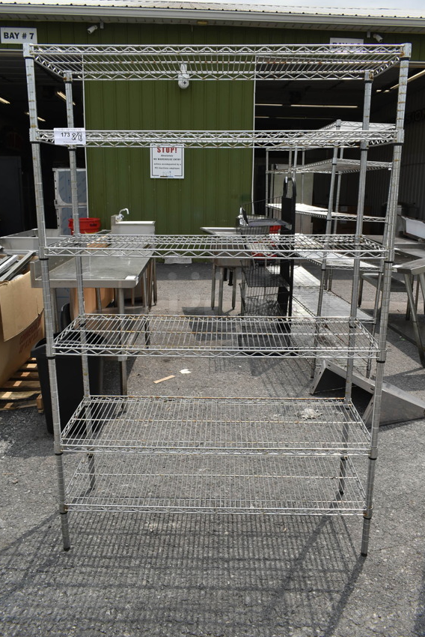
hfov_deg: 45.0
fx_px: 513
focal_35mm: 29
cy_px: 307
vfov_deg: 63.6
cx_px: 218
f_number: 9
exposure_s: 1/320
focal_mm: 18
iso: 100
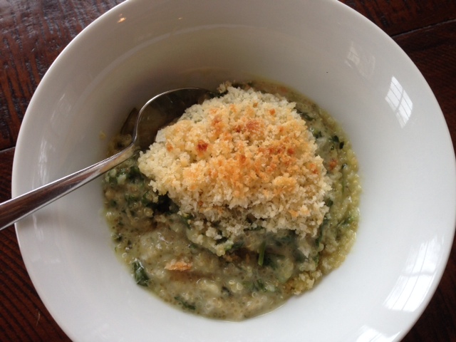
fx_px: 435
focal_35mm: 33
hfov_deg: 55.4
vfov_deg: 42.9
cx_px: 228
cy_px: 171
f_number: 2.4
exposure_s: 1/20
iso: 80
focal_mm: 4.12
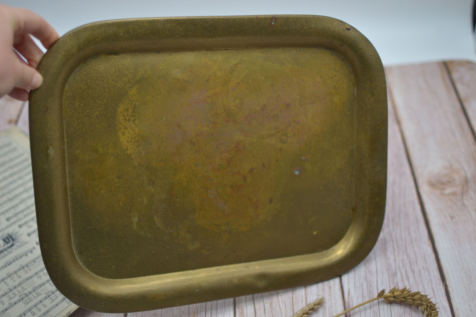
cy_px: 158
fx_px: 694
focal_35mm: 52
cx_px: 238
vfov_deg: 25.8
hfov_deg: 37.9
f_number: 1.8
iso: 100
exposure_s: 1/500
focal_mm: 35
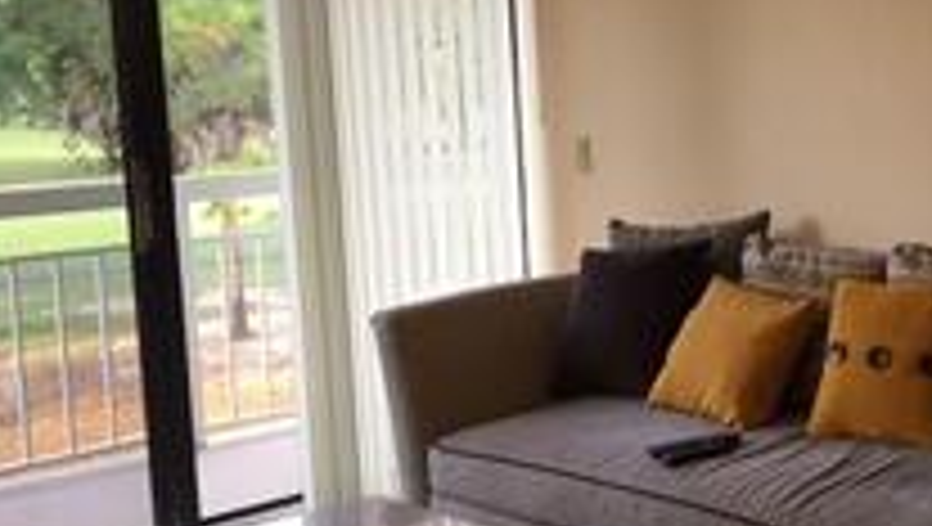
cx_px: 783
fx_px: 1509
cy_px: 265
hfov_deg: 33.1
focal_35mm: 61
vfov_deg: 19.8
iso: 32
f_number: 2.2
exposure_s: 1/30
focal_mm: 4.15
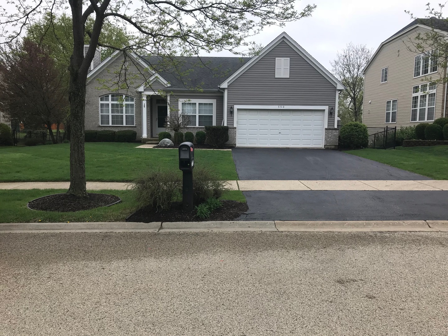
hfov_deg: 63.4
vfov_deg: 49.7
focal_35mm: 28
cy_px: 168
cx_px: 224
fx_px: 362
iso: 20
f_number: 1.8
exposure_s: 1/1773
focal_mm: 3.99
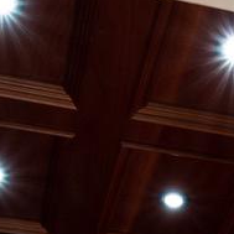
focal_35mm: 129
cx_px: 277
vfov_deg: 10.3
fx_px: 987
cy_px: 680
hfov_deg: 13.2
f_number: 10
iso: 200
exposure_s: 1.6
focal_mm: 14
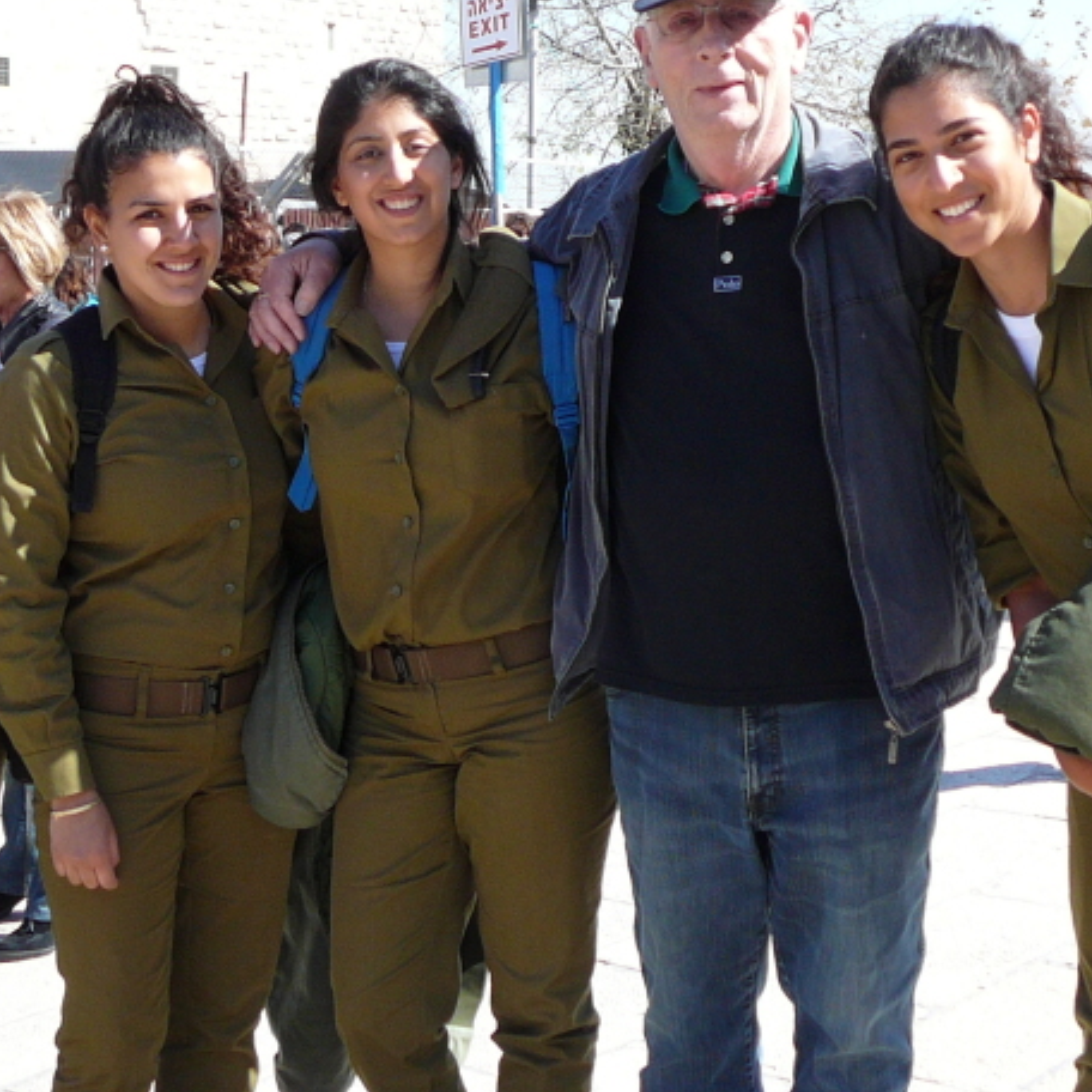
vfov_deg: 28.1
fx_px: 2177
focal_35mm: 61
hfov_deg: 28.2
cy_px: 478
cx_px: 553
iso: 80
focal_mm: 5.2
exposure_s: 1/640
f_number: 2.8
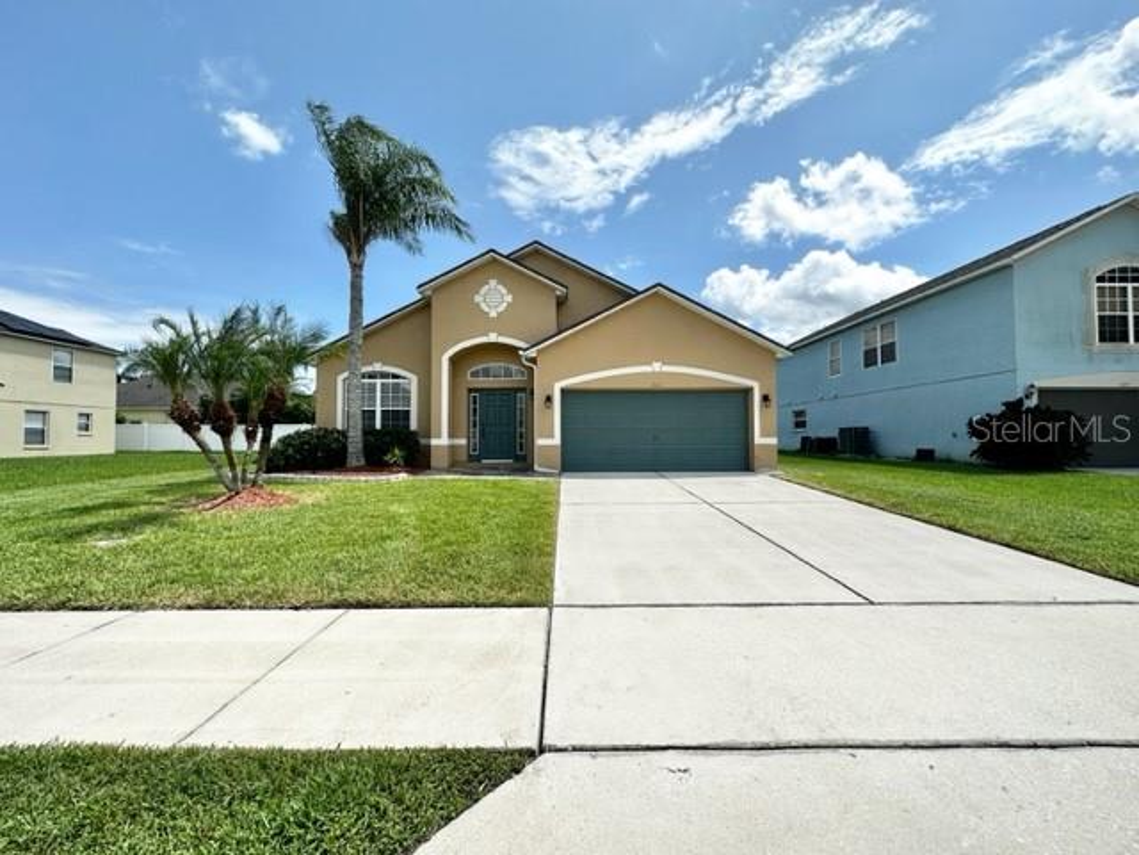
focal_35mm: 14
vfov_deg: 85.7
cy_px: 428
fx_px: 461
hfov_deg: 102.1
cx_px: 570
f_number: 2.2
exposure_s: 1/2257
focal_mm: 2.22
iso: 50
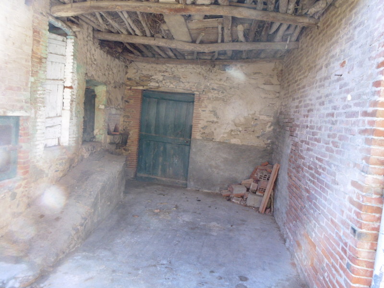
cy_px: 144
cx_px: 192
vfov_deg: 48.2
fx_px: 322
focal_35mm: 29
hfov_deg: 61.7
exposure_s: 1/80
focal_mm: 5.3
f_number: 3.2
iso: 100
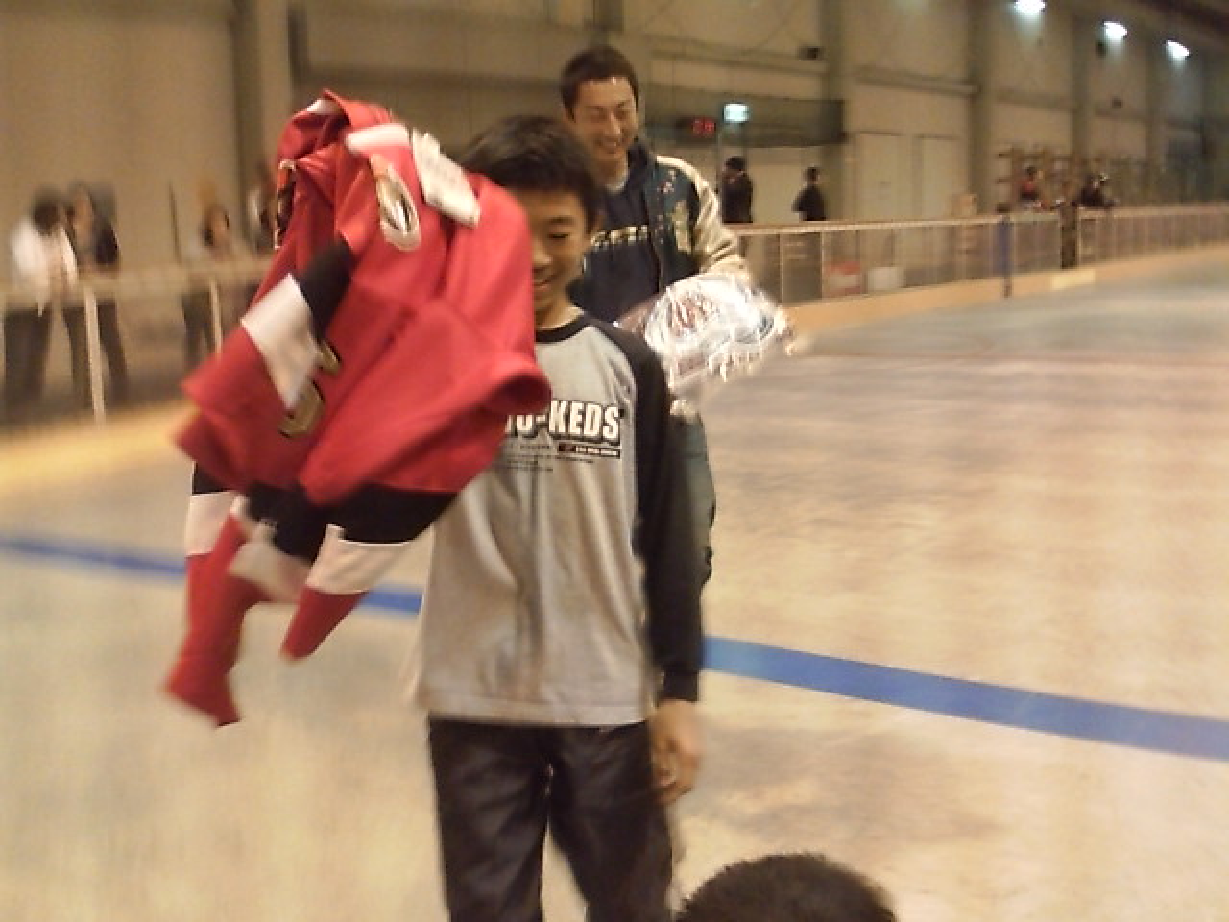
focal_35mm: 29
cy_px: 461
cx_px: 614
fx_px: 1030
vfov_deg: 48.2
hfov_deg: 61.7
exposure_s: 1/33.3
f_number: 3.5
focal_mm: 3.73
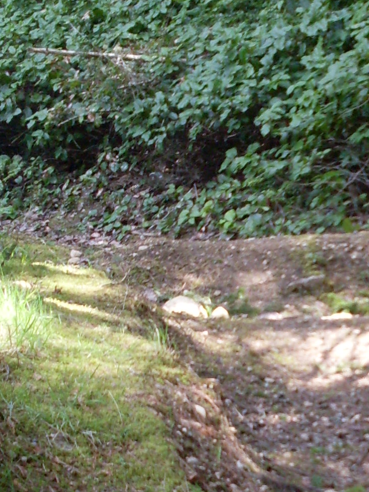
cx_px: 380
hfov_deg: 11.5
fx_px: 1806
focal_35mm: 127
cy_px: 397
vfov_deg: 15.4
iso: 100
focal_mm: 6.3
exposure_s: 1/90
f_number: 2.8
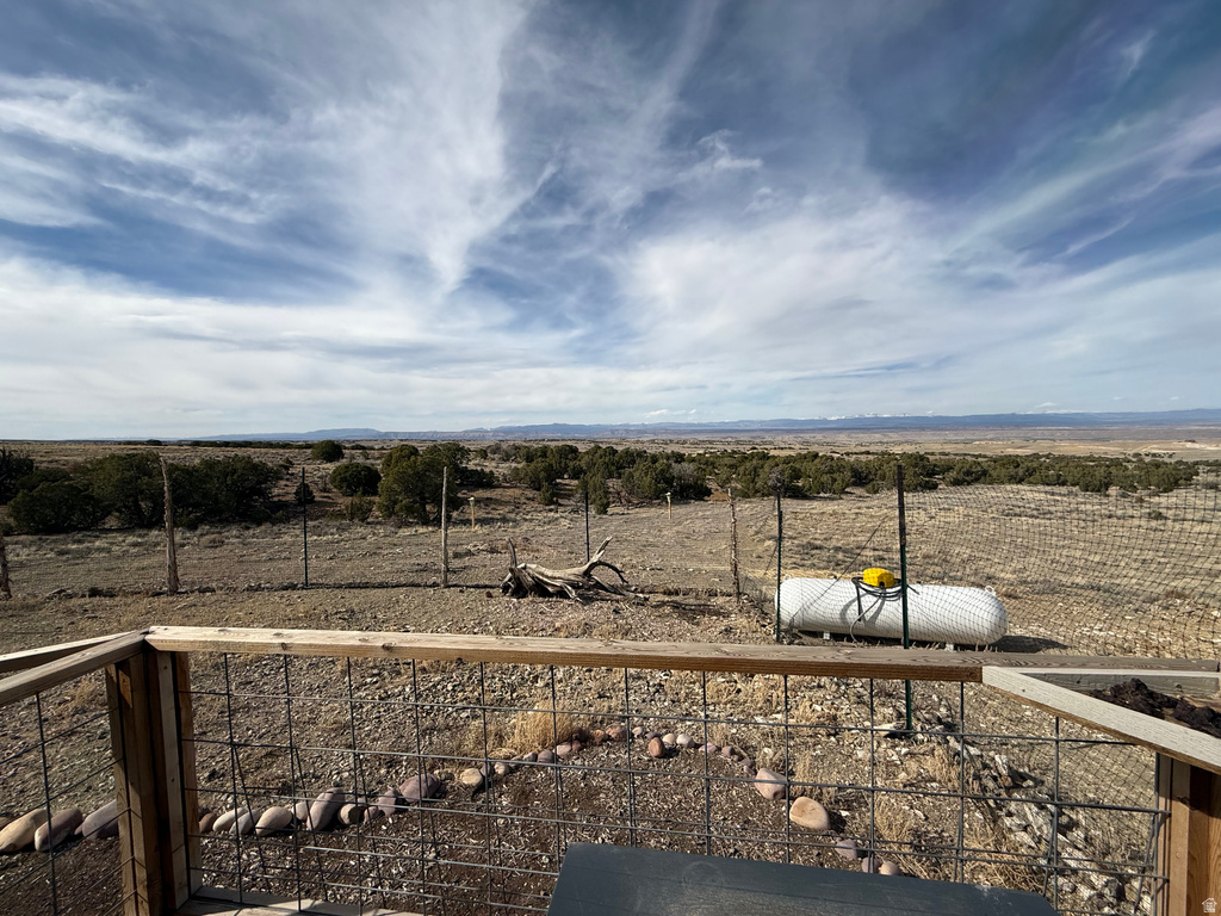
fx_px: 494
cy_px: 458
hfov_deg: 102.1
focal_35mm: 14
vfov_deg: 85.7
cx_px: 610
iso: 50
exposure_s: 1/3891
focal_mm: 2.22
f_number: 2.2
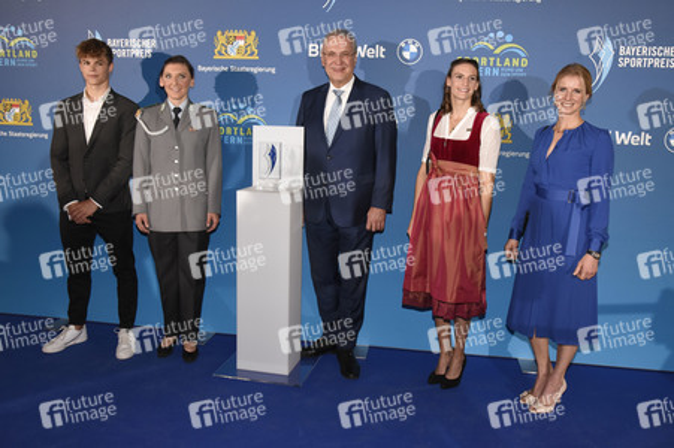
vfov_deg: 43.5
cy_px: 224
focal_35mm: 30
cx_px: 337
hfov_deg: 62.0
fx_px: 561
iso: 2500
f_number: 6.3
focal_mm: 30
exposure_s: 1/80
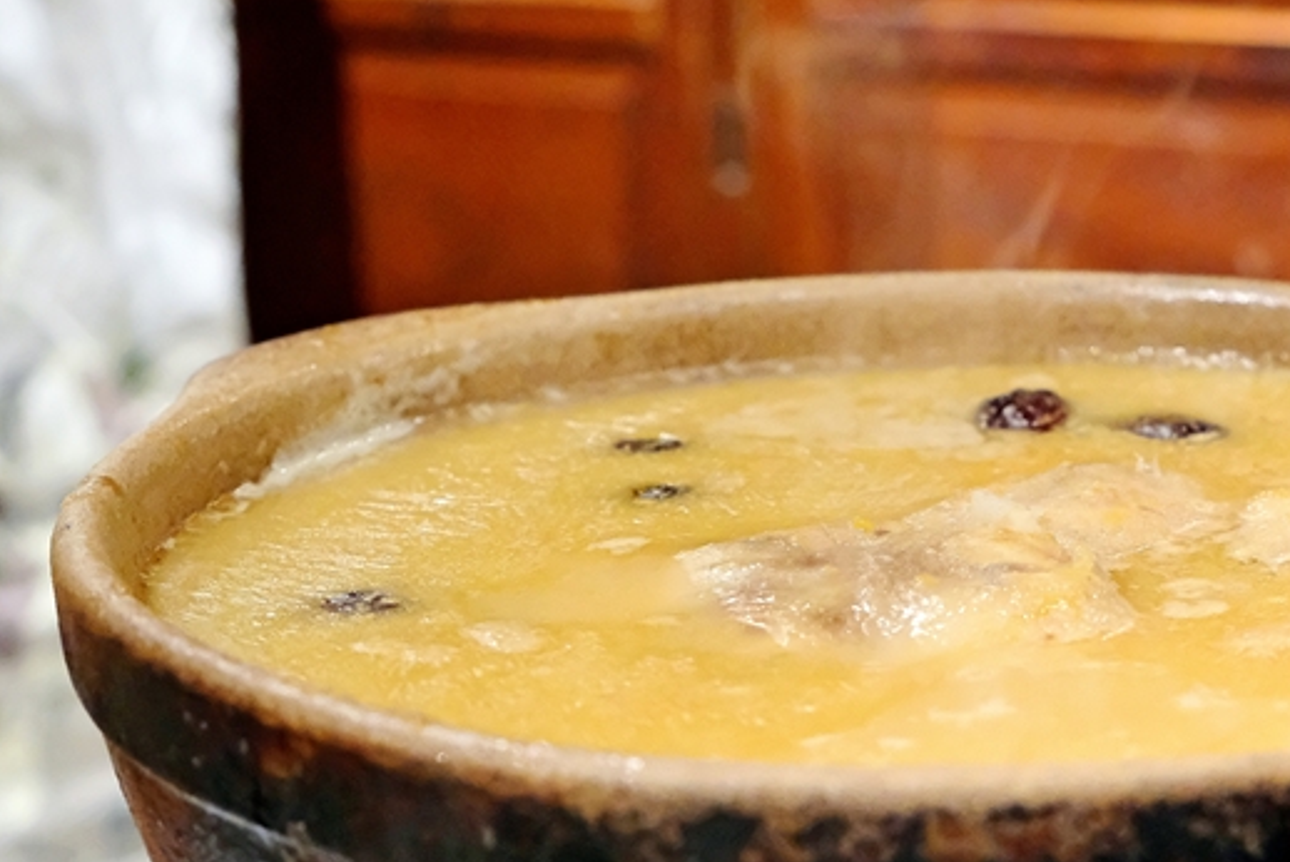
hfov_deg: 24.1
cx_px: 1004
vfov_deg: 16.5
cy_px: 358
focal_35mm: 83
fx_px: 2976
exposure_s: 1/60
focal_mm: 28.9
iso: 6400
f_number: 4
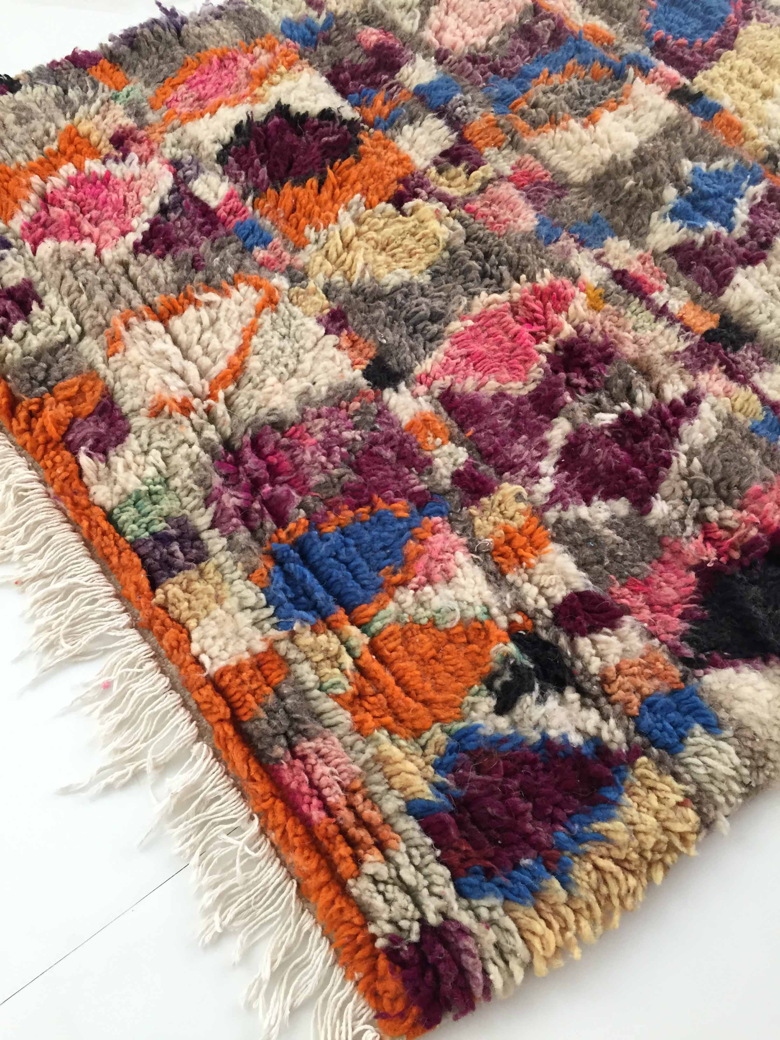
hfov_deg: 48.2
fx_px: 871
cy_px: 520
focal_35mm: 29
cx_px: 390
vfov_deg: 61.7
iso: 64
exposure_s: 1/33
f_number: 2.2
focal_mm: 4.15
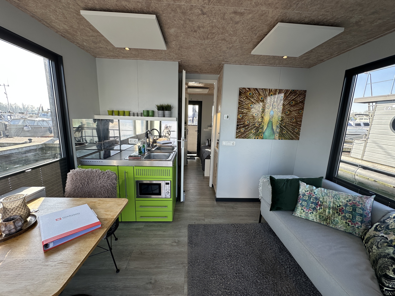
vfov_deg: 85.7
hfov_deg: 102.1
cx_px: 198
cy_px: 148
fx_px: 160
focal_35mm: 14
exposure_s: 1/230
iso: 40
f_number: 2.2
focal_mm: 2.22
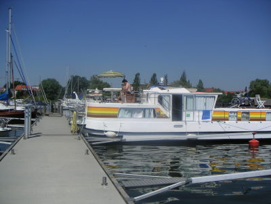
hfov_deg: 49.0
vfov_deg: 37.7
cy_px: 102
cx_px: 136
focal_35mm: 38
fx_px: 297
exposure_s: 1/350
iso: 50
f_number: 6.7
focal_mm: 6
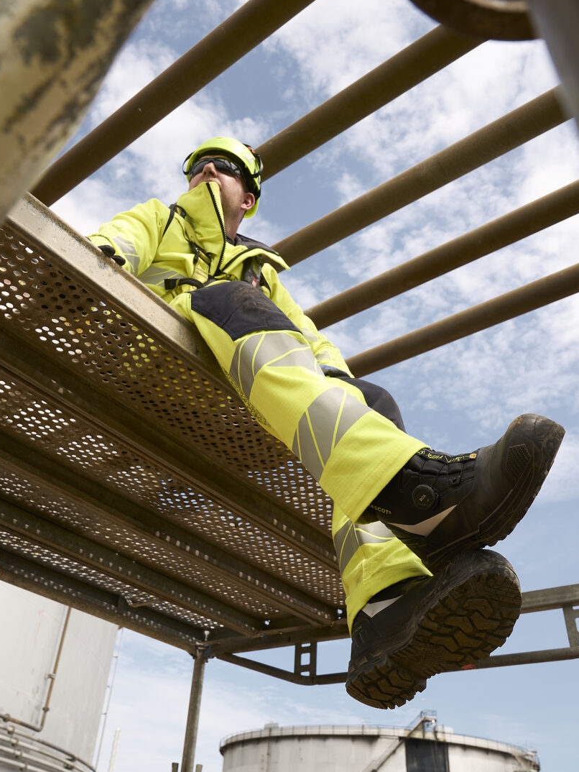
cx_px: 272
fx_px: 646
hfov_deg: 48.2
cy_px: 353
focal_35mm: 29
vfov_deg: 61.6
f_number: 8
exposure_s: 1/200
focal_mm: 24
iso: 100
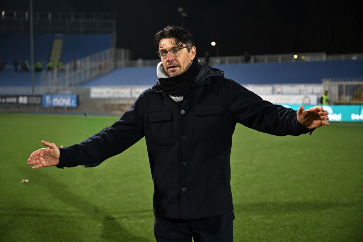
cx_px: 182
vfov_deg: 25.5
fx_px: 534
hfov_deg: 37.5
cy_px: 121
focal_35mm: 53
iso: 2000
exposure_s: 1/1250
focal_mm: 53
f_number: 3.2
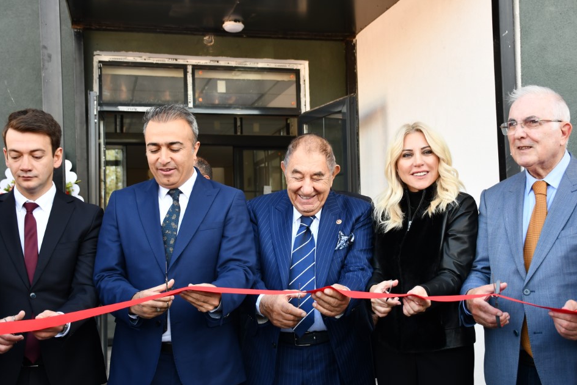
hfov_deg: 44.5
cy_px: 201
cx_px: 314
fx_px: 705
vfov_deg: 30.5
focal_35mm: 44
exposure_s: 1/250
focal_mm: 27
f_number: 4.5
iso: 400
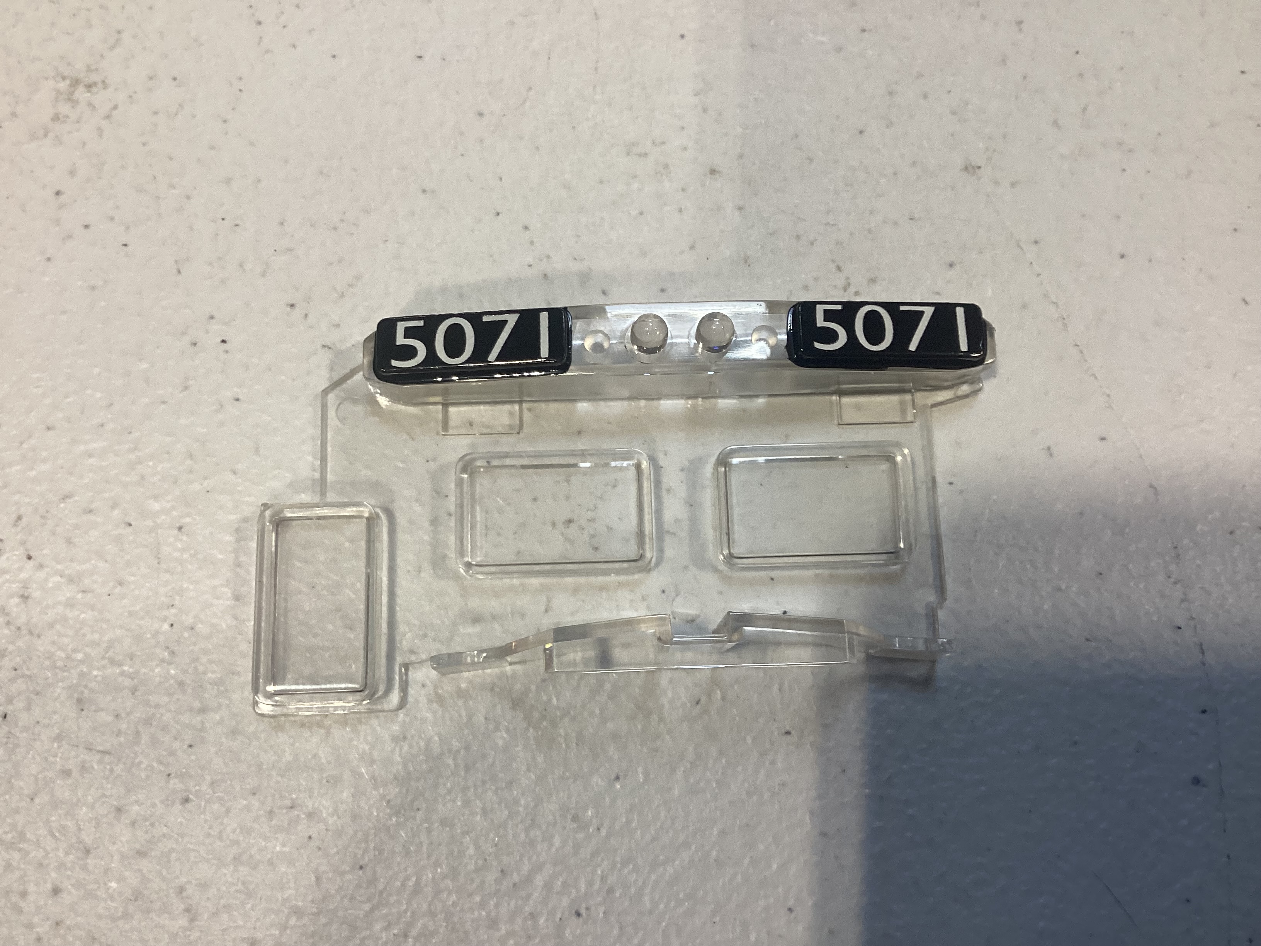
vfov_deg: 45.4
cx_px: 630
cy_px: 473
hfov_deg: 58.4
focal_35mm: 31
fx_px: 1129
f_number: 2.4
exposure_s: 1/60
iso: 80
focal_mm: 3.3
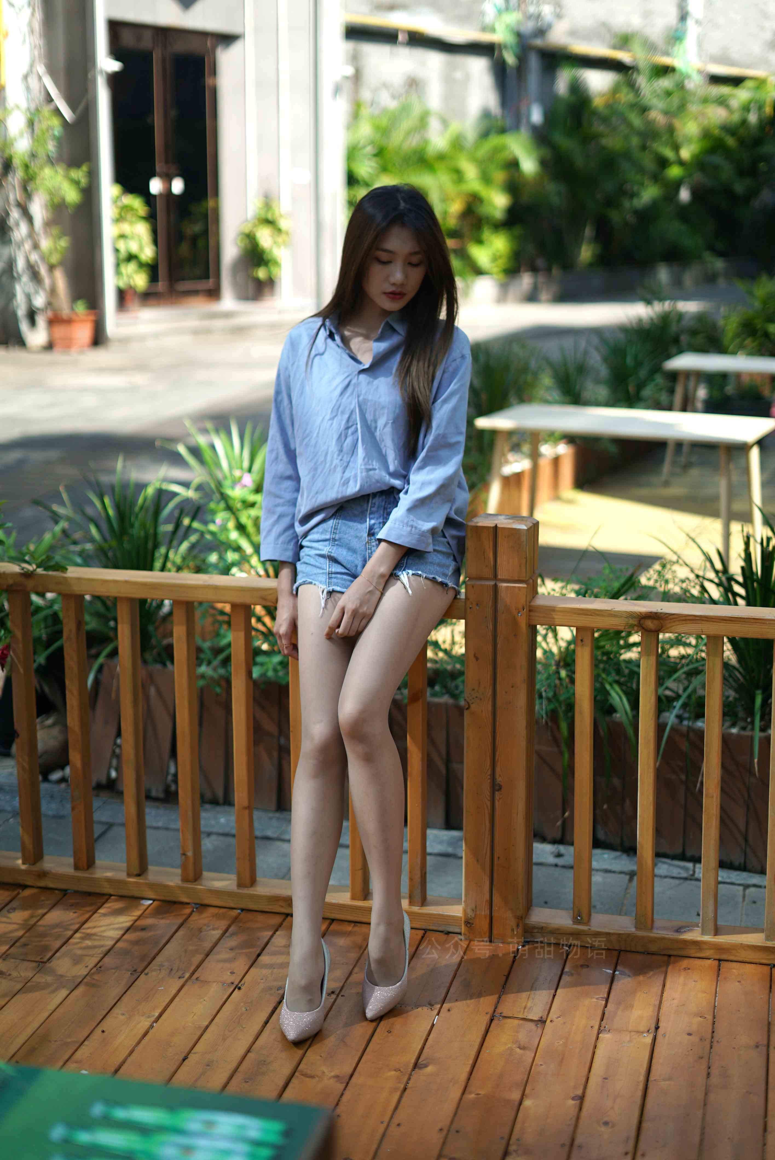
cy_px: 580
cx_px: 388
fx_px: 1612
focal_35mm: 50
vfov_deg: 39.6
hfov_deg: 27.0
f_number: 2
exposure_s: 1/2500
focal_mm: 50
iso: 200
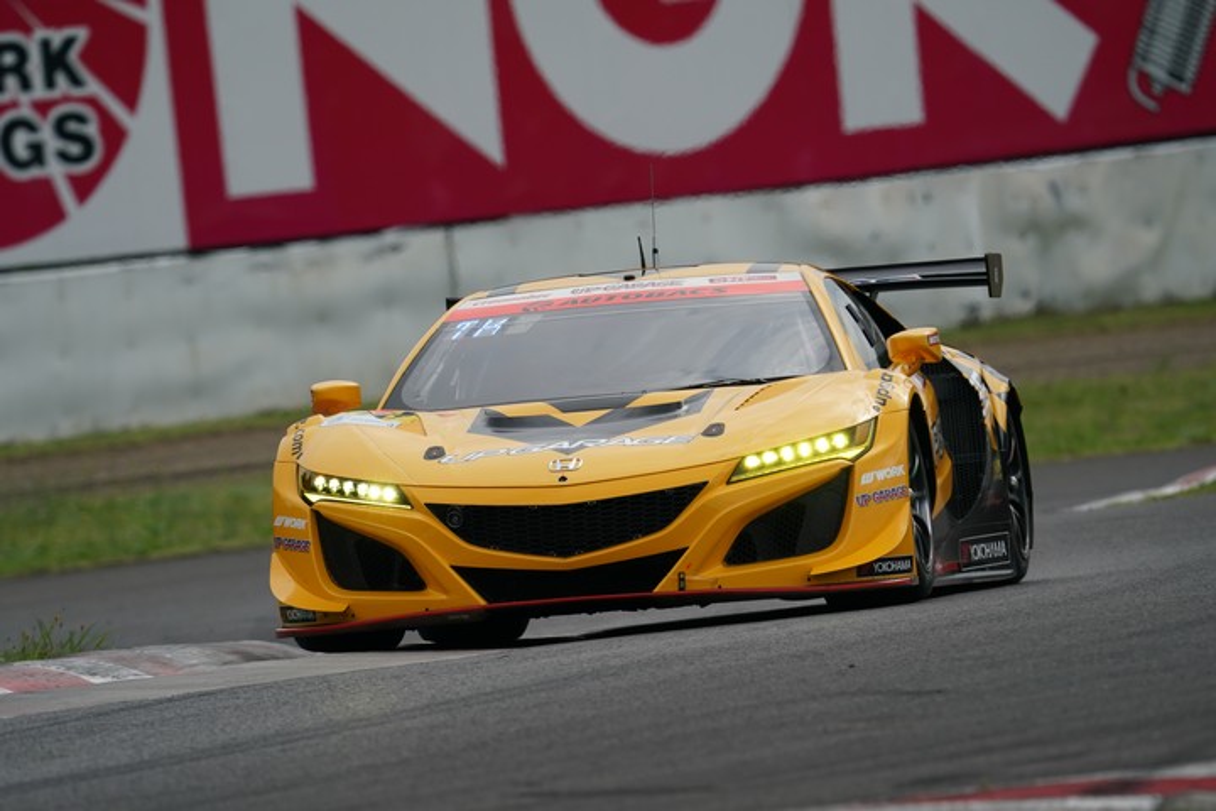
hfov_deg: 3.4
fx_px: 20265
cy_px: 406
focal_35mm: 600
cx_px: 608
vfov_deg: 2.3
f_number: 9
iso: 400
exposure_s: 1/800
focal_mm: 600
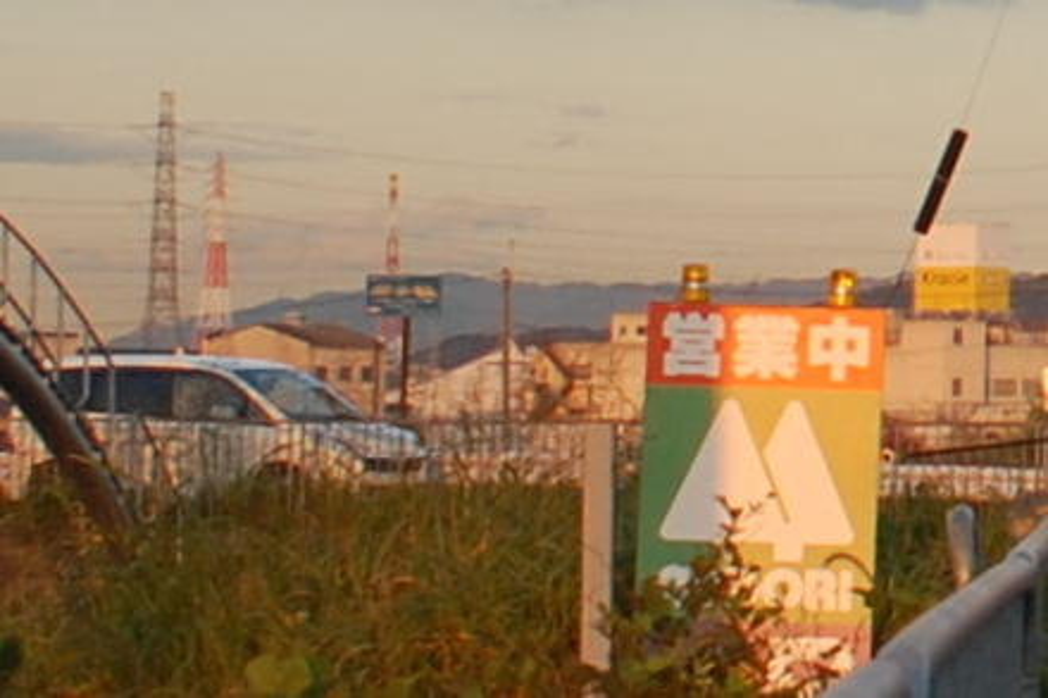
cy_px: 349
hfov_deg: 61.9
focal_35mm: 30
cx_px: 524
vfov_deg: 43.6
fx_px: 873
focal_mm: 20
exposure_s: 1/100
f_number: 8
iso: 200
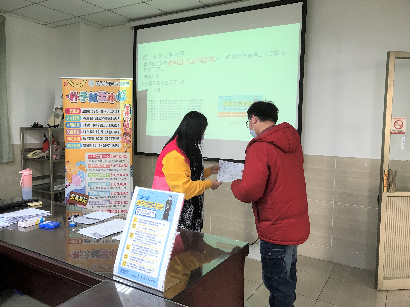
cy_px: 154
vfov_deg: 49.7
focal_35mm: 28
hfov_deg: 63.4
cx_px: 205
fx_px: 332
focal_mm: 3.99
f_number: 1.8
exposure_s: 1/24
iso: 40
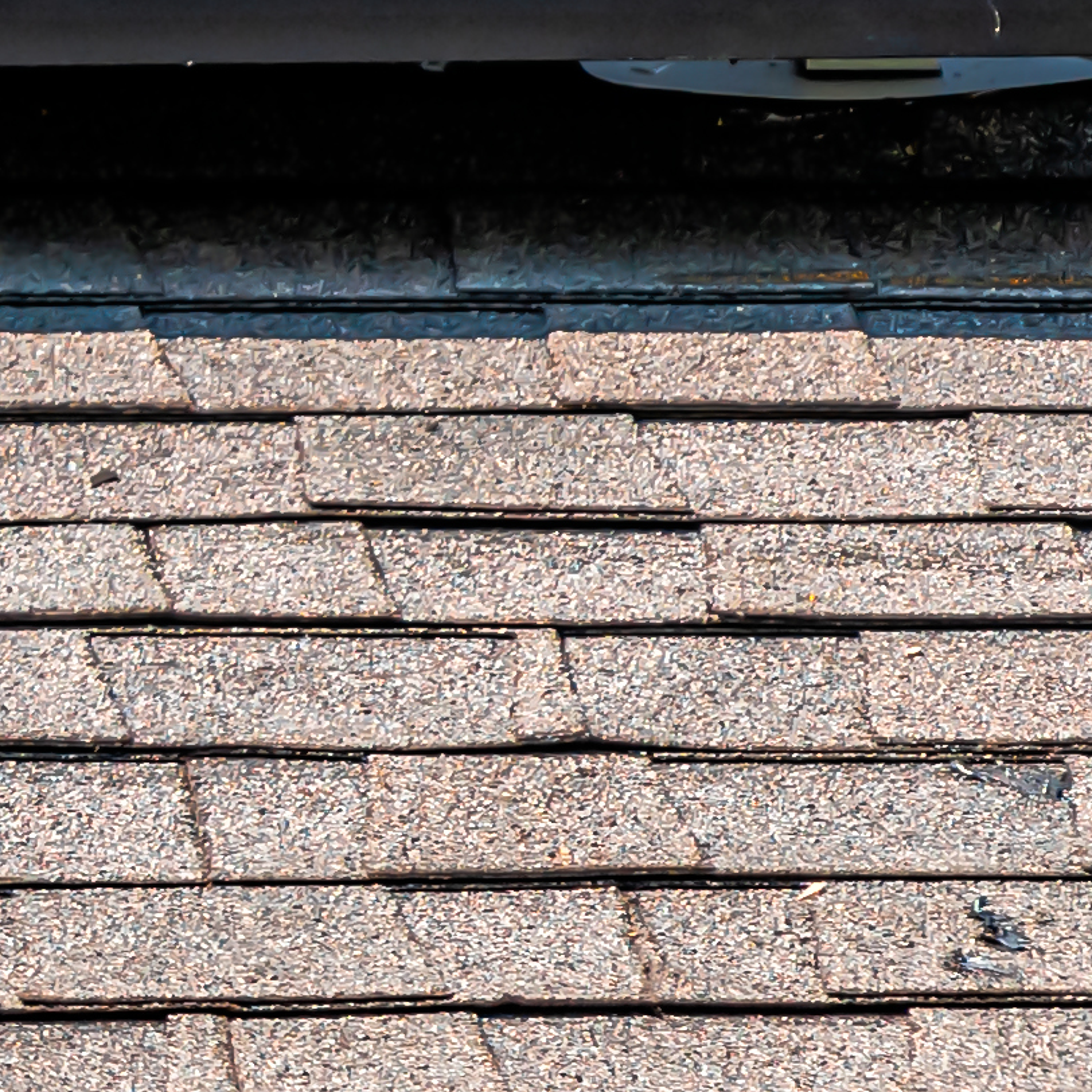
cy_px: 395
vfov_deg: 1.1
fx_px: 58604
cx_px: -4252
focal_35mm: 1642
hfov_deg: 1.1
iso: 125
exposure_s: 1/1250
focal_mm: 190
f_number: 3.2
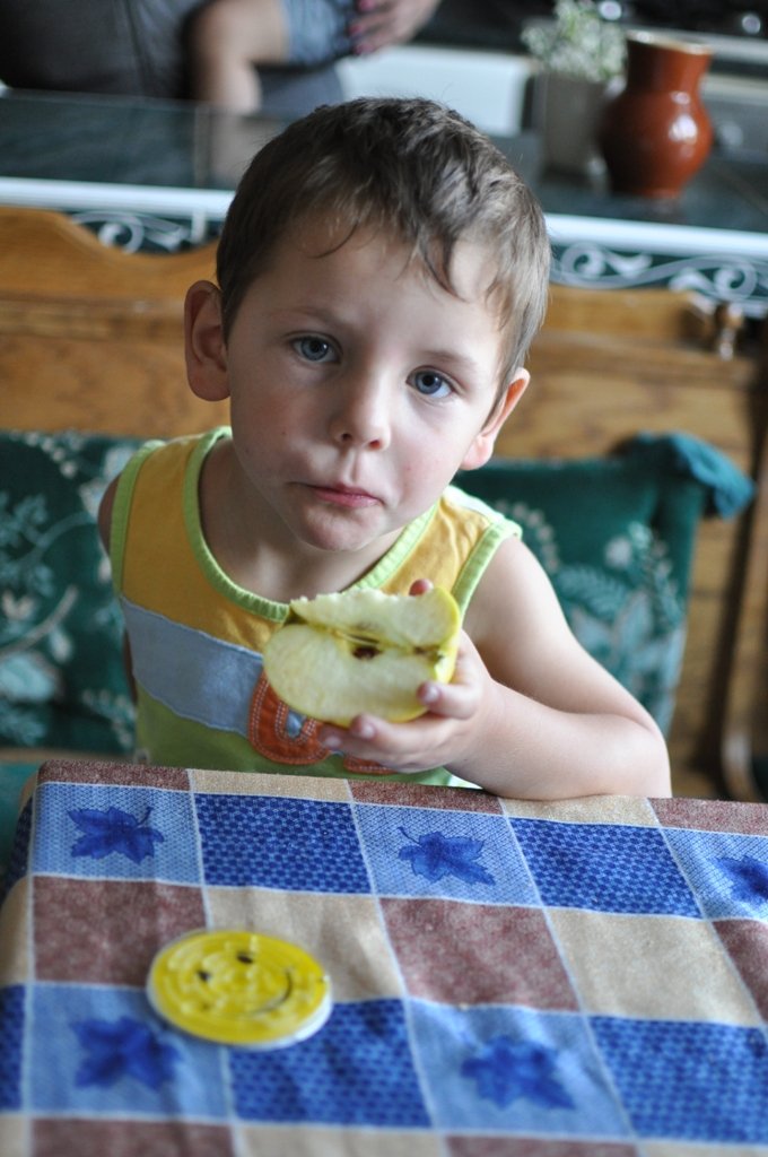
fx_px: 1684
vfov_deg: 37.9
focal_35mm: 52
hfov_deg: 25.7
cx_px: 384
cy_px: 578
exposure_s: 1/320
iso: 800
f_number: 1.8
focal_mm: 35
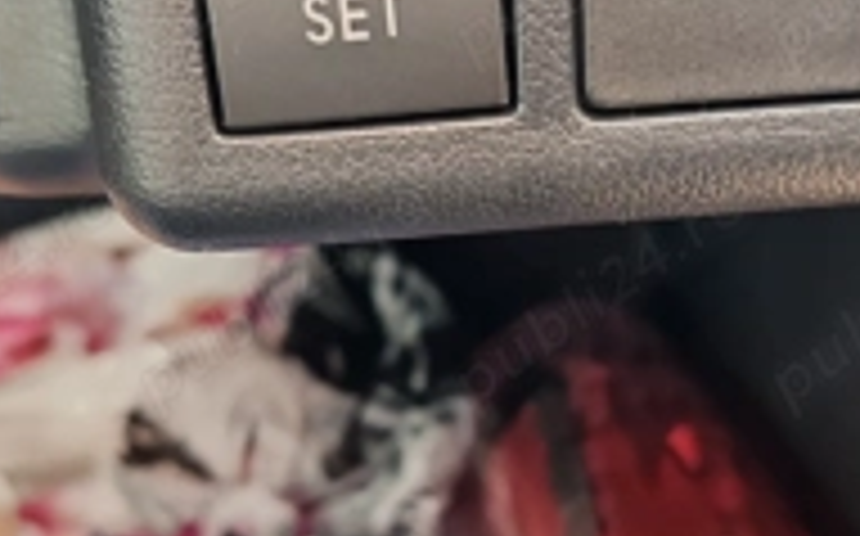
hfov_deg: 34.0
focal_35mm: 60
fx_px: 1405
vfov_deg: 21.5
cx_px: 441
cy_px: 369
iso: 500
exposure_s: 1/100
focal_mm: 6.12
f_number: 1.9
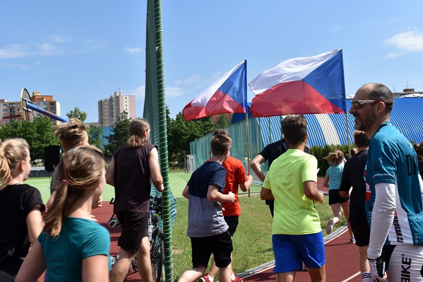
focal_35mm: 46
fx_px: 546
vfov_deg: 29.0
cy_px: 141
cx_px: 212
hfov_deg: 42.3
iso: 100
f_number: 9
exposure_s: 1/250
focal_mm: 31
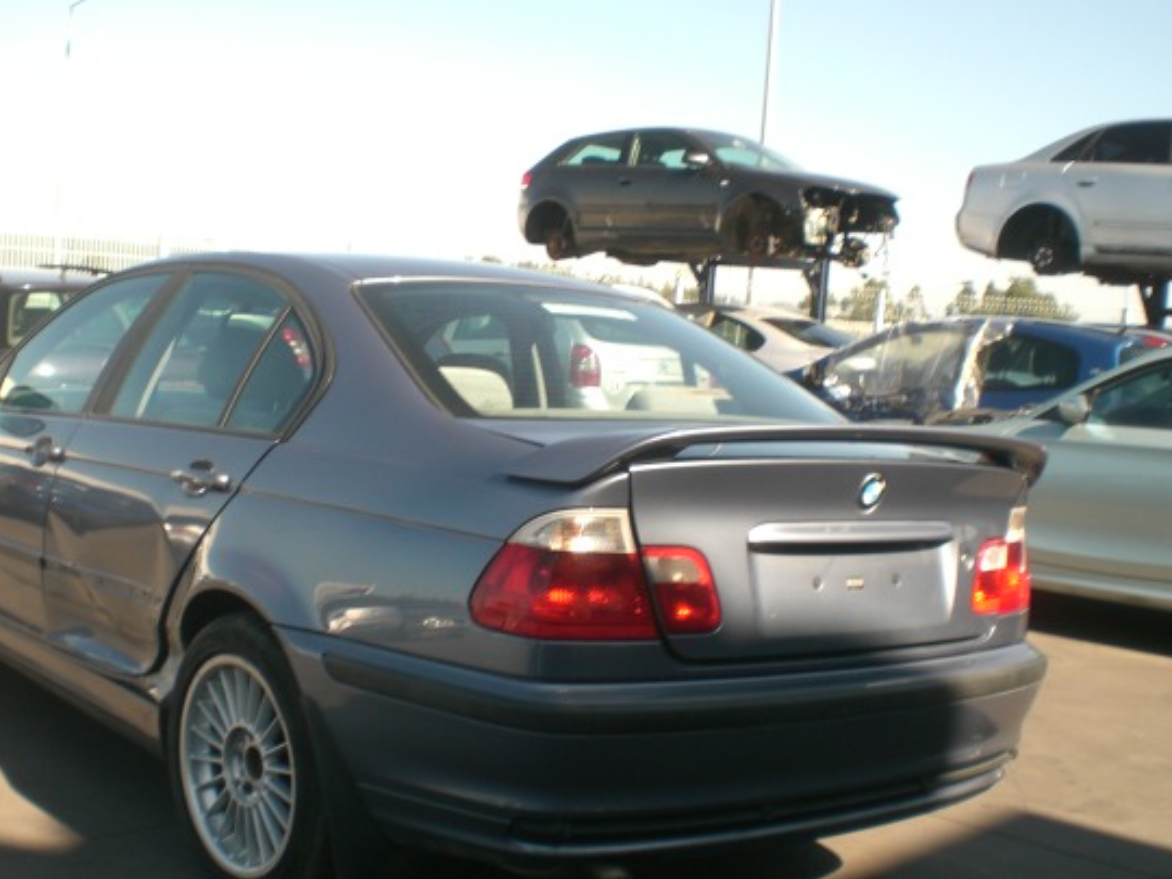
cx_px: 482
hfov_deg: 41.9
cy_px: 514
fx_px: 1524
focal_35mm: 45
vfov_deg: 32.1
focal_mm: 6.3
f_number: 4.4
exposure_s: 1/160
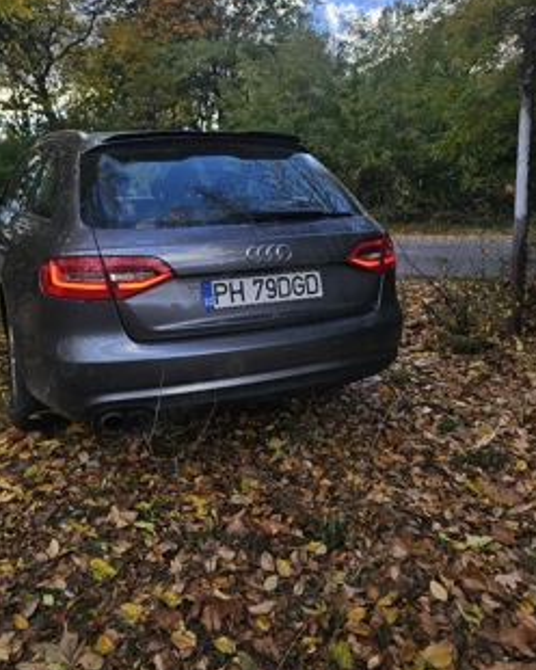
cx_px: 218
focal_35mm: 29
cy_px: 266
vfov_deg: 59.9
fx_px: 575
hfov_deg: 49.7
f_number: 1.7
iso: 10
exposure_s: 1/175
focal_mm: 6.3
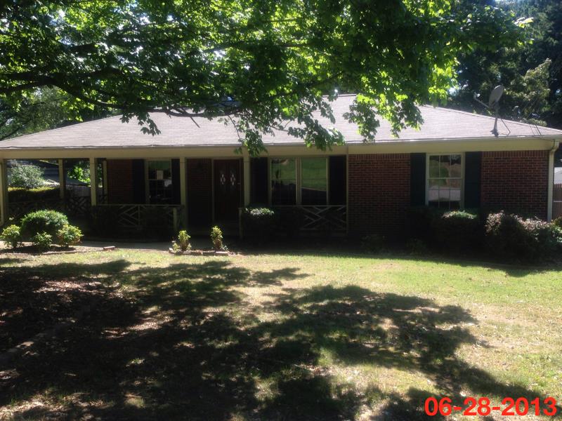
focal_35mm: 33
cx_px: 281
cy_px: 210
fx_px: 536
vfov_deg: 42.9
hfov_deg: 55.4
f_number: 2.4
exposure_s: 1/553
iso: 50
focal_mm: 4.13
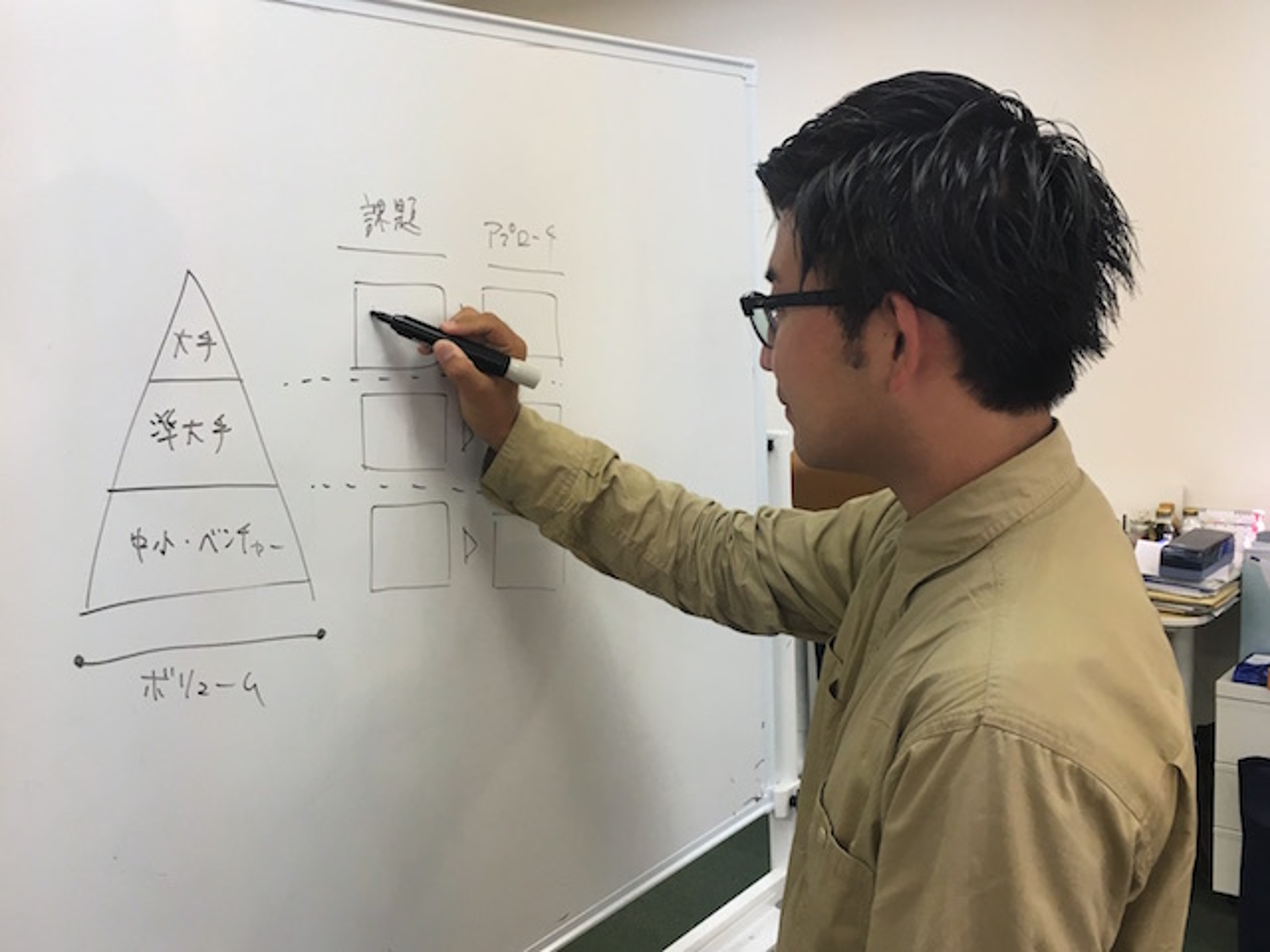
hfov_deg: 61.7
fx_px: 1064
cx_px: 635
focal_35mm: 29
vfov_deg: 48.2
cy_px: 476
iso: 25
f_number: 2.2
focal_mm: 4.15
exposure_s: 1/30
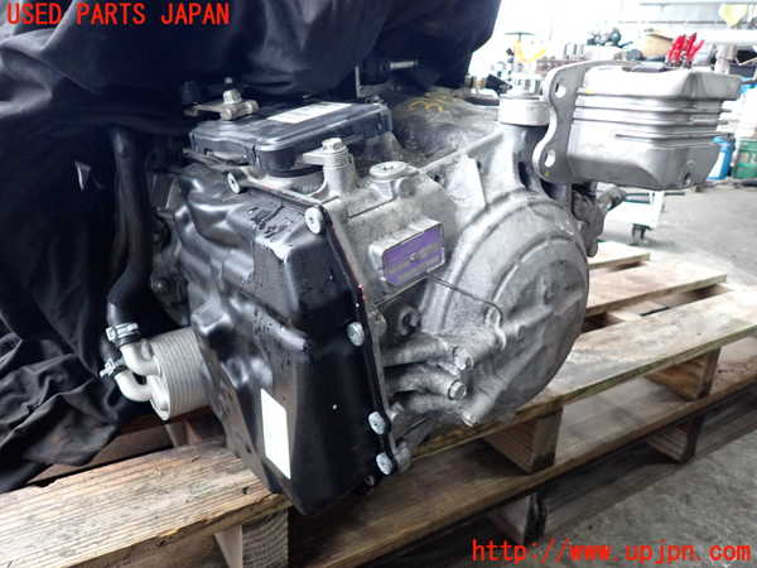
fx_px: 547
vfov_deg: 54.9
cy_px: 284
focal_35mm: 25
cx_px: 378
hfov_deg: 69.4
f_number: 2
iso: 500
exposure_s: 1/125
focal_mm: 4.5
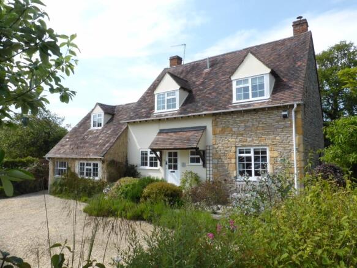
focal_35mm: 24
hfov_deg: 71.6
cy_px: 134
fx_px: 247
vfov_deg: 56.8
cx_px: 178
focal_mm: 4.3
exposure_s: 1/125
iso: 100
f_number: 8
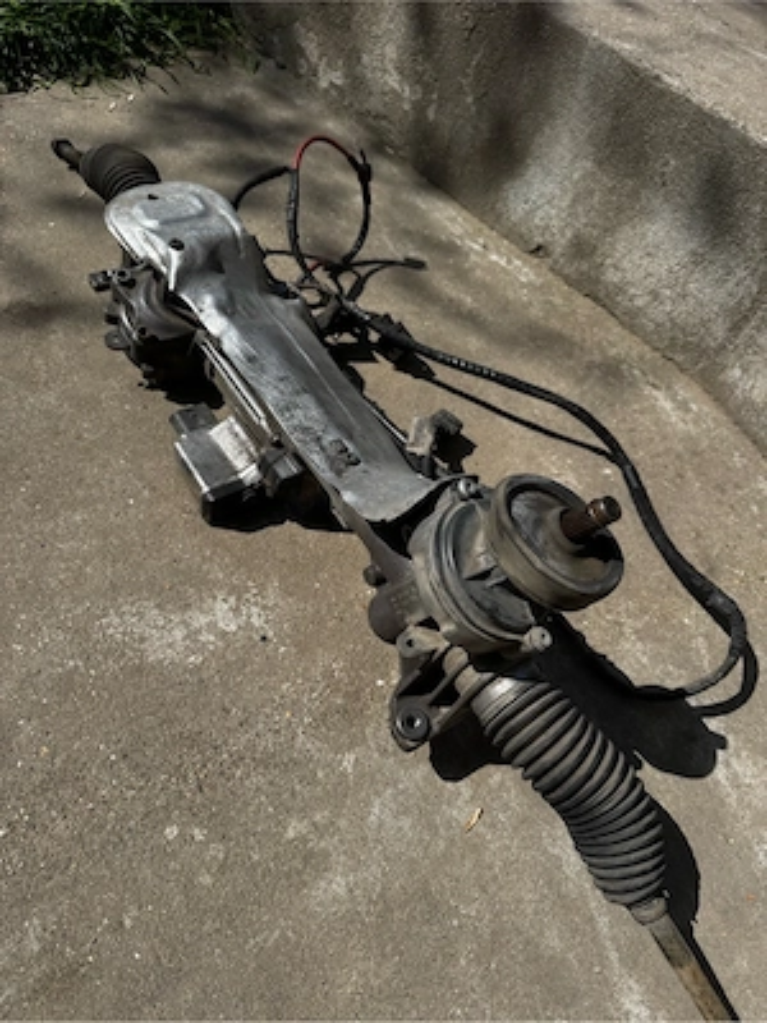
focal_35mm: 24
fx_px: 709
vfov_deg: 71.6
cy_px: 512
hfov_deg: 56.8
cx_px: 384
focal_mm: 6.76
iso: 80
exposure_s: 1/5814
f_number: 1.78
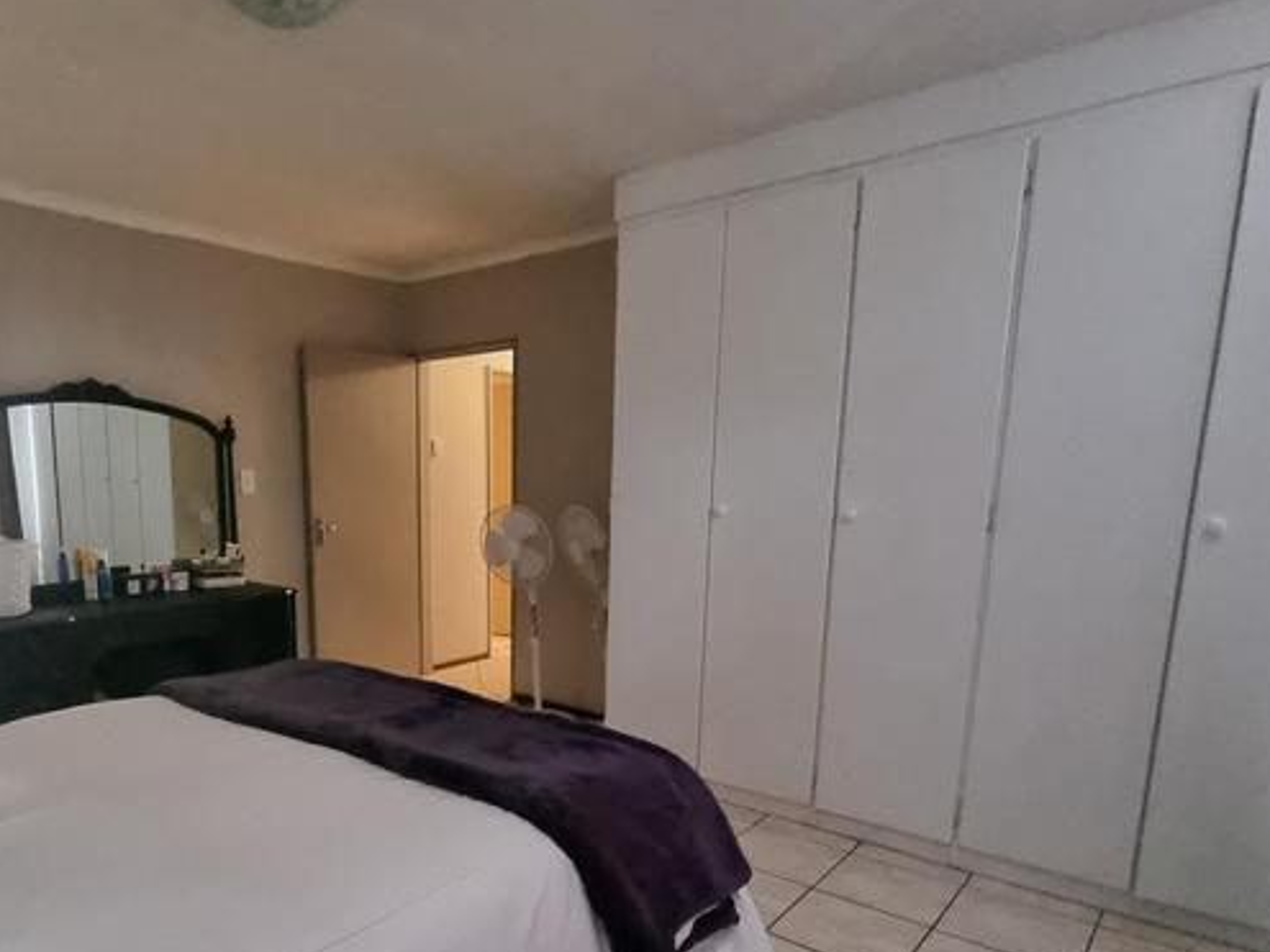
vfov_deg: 61.9
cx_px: 446
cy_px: 631
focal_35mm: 21
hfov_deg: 77.0
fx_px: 770
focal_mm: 2.2
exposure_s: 1/25
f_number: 2.2
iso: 2500
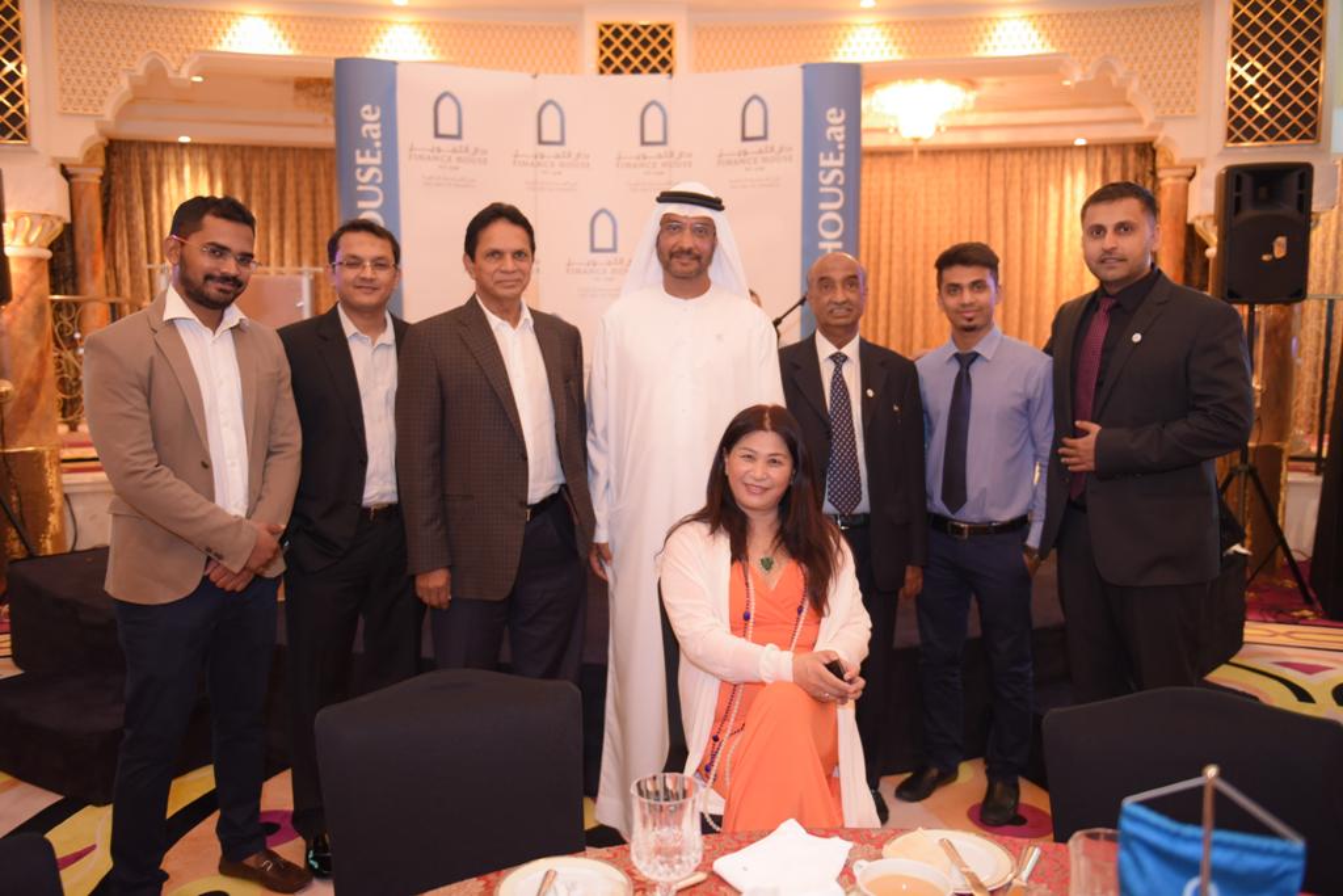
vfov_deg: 45.0
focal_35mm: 29
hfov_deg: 63.7
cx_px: 672
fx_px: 1082
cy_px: 448
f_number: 2.8
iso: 2000
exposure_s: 1/40
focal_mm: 29
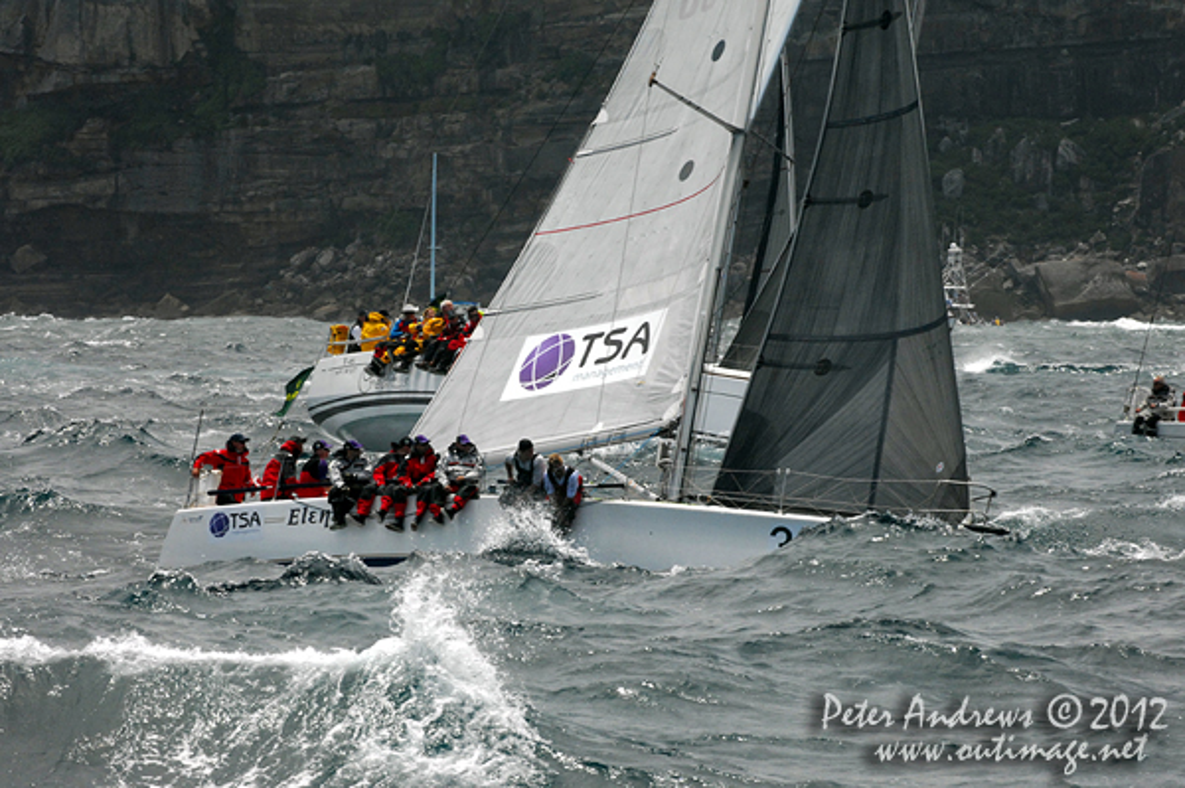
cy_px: 394
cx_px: 592
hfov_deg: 6.9
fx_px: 9867
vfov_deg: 4.6
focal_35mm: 300
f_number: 8
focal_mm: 200
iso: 400
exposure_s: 1/1000
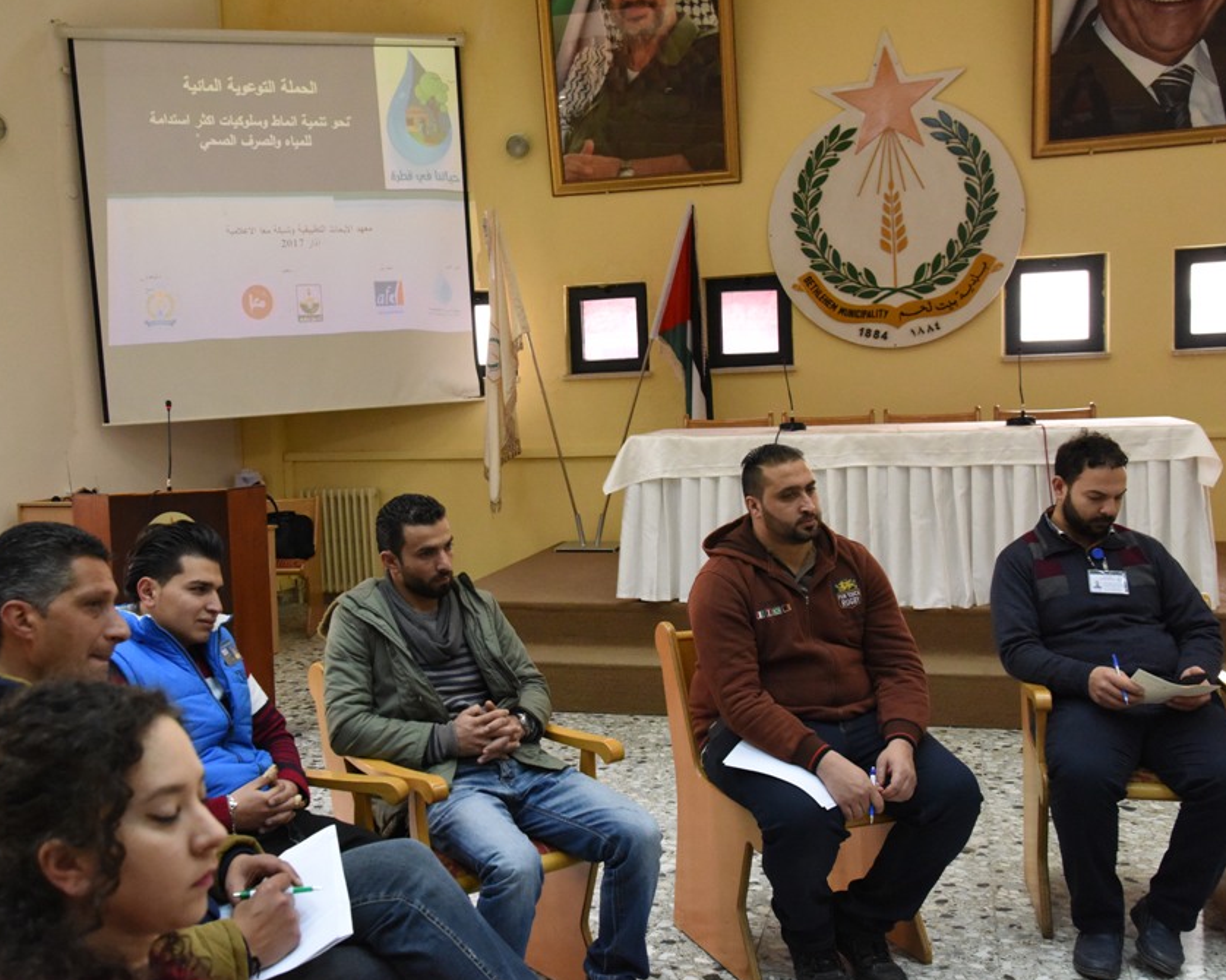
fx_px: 1415
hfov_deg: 46.6
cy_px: 492
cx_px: 499
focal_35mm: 39
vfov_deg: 38.2
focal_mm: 34
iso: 6400
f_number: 7.1
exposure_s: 1/200
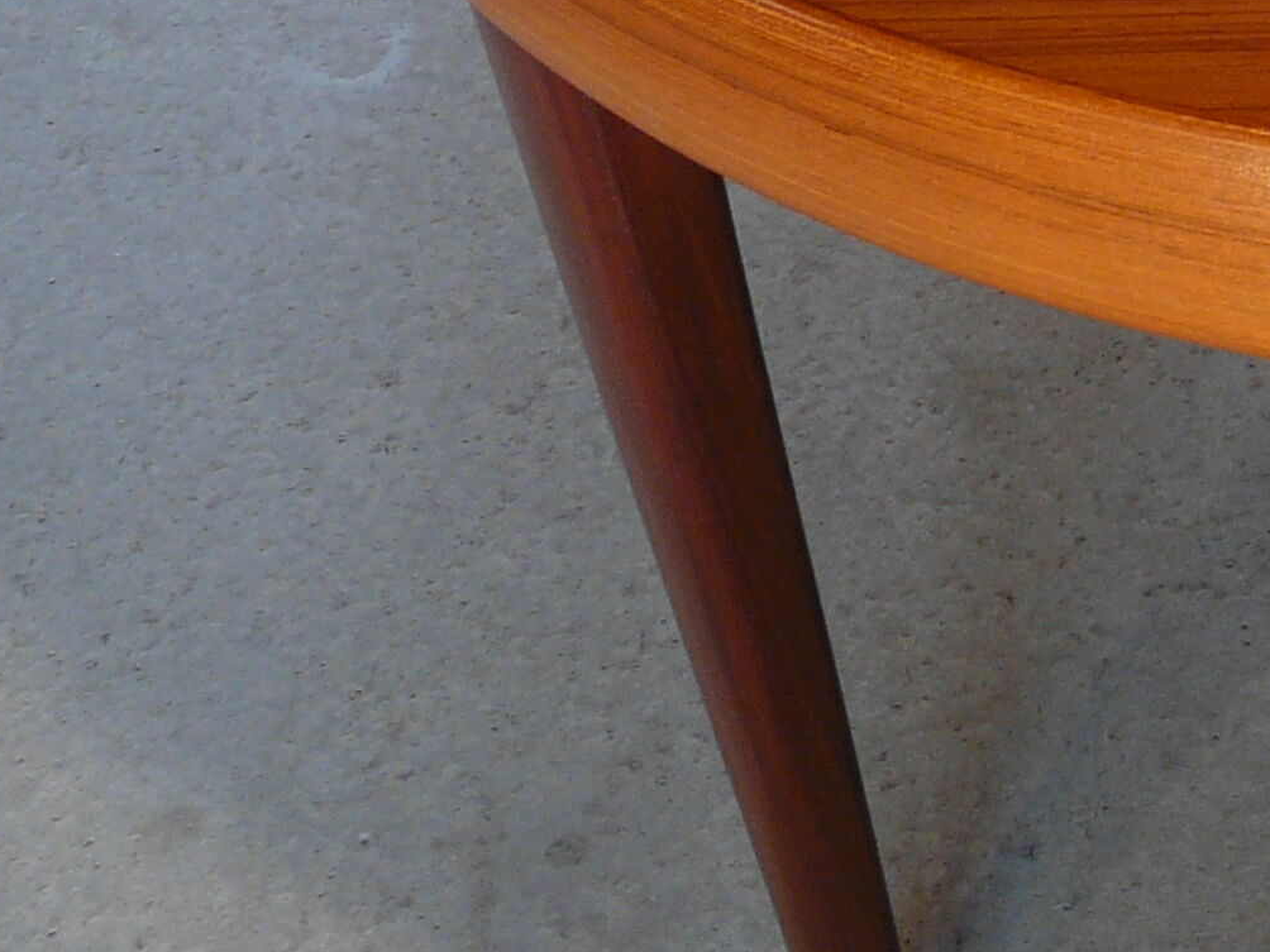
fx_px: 3339
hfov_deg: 19.1
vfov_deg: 15.1
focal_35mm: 91
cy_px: -432
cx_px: 1847
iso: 100
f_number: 2.8
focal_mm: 4.6
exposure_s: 1/50
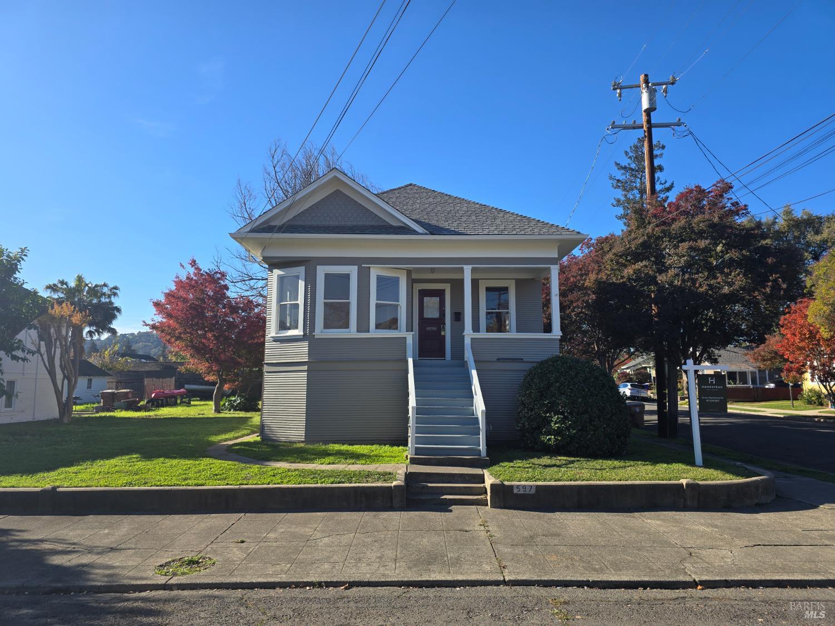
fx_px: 555
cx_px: 418
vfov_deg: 58.9
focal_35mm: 23
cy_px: 313
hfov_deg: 73.9
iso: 12
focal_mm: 6.3
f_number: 1.7
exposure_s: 1/529
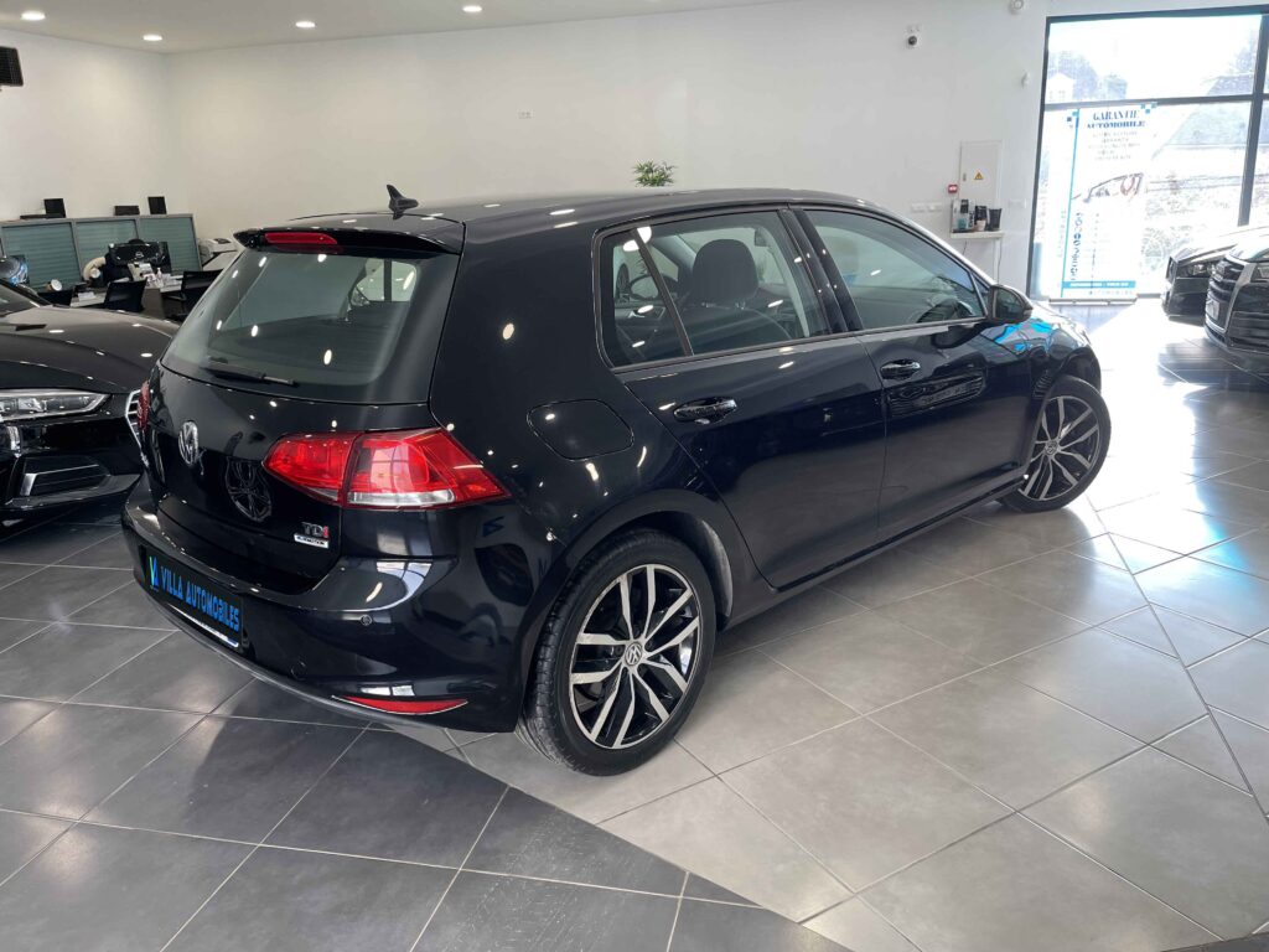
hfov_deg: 67.3
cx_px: 634
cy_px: 476
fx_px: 953
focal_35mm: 26
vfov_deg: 53.1
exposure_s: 1/100
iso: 64
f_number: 1.6
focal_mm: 5.1
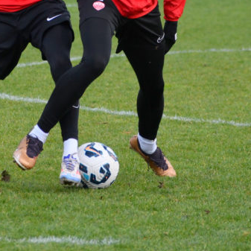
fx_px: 5226
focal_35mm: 637
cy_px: 6
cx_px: 56
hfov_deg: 2.8
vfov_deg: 2.8
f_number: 5
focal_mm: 165
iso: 800
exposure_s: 1/1000
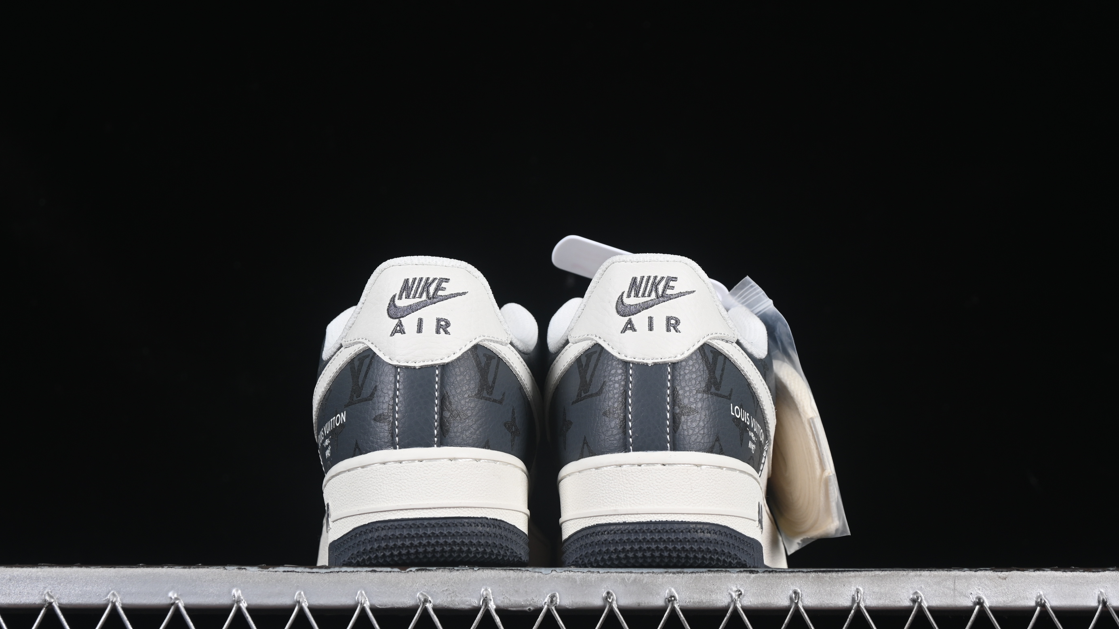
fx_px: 2344
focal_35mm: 79
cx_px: 558
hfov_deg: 26.9
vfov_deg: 15.3
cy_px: 331
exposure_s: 1/60
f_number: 7.1
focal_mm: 50
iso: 160
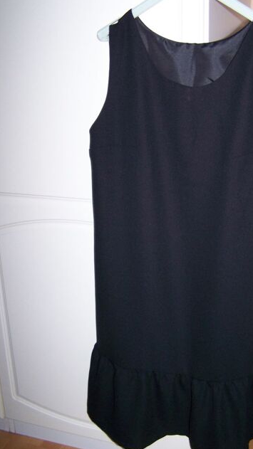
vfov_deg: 48.4
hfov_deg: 28.3
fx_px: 501
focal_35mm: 42
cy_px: 225
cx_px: 158
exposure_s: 1/60
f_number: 2.8
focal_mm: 6.3
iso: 160
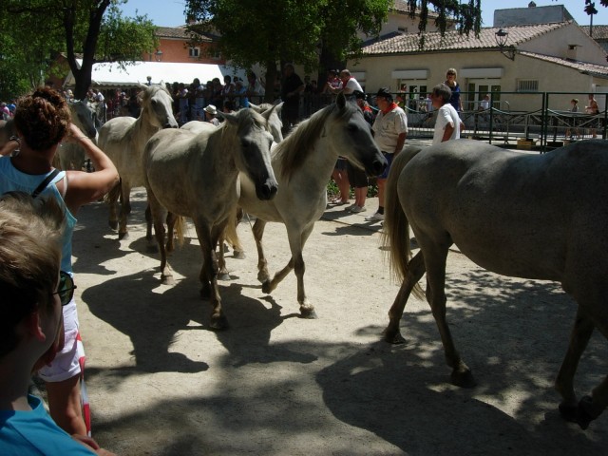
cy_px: 228
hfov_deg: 49.0
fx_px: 667
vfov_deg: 37.7
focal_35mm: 38
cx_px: 304
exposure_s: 1/813
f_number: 4.8
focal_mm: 7.8
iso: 64
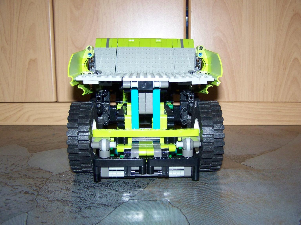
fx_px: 330
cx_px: 150
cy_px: 112
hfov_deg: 49.0
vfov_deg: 37.7
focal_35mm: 38
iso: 200
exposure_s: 1/30
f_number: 2.8
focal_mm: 6.3
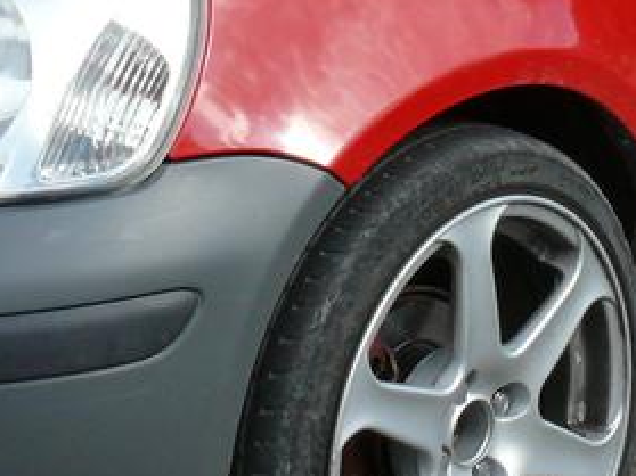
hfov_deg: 12.4
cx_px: 362
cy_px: -50
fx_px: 2920
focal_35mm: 159
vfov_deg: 9.2
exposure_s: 1/200
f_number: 5.6
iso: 100
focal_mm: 7.9
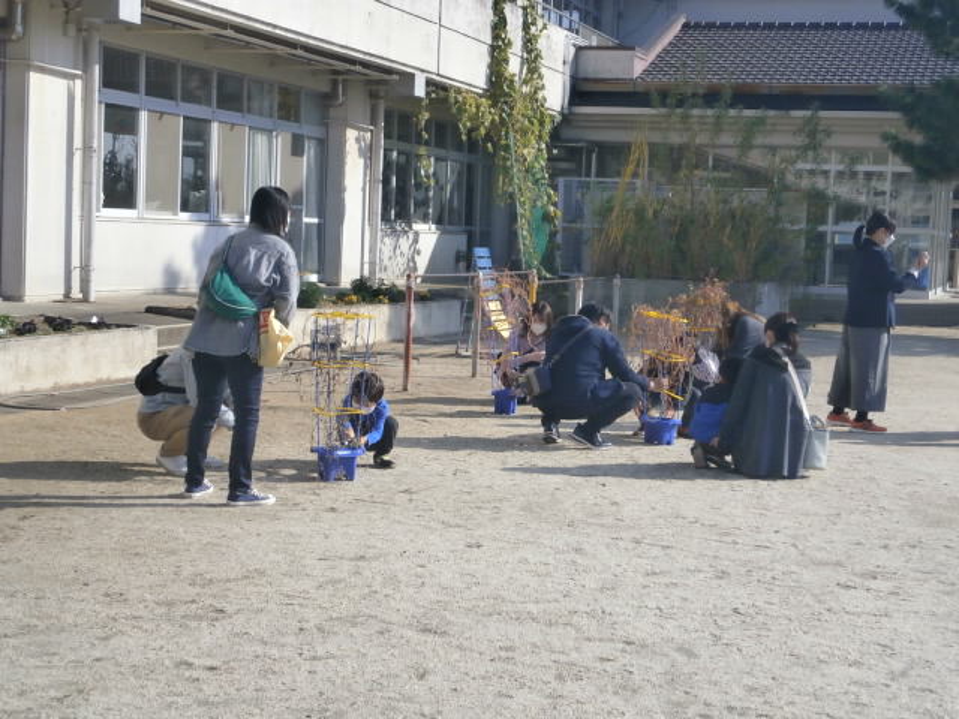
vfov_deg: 24.4
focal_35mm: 60
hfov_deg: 32.2
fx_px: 1662
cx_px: 480
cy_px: 360
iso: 80
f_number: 11
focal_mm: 10.7
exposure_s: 1/100
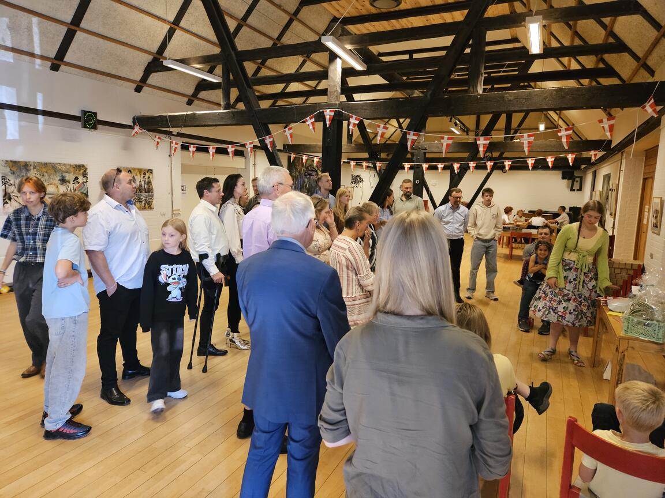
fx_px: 442
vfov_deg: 58.9
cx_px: 332
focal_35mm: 23
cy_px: 249
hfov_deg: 73.9
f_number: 1.8
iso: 800
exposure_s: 1/100
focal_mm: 5.4
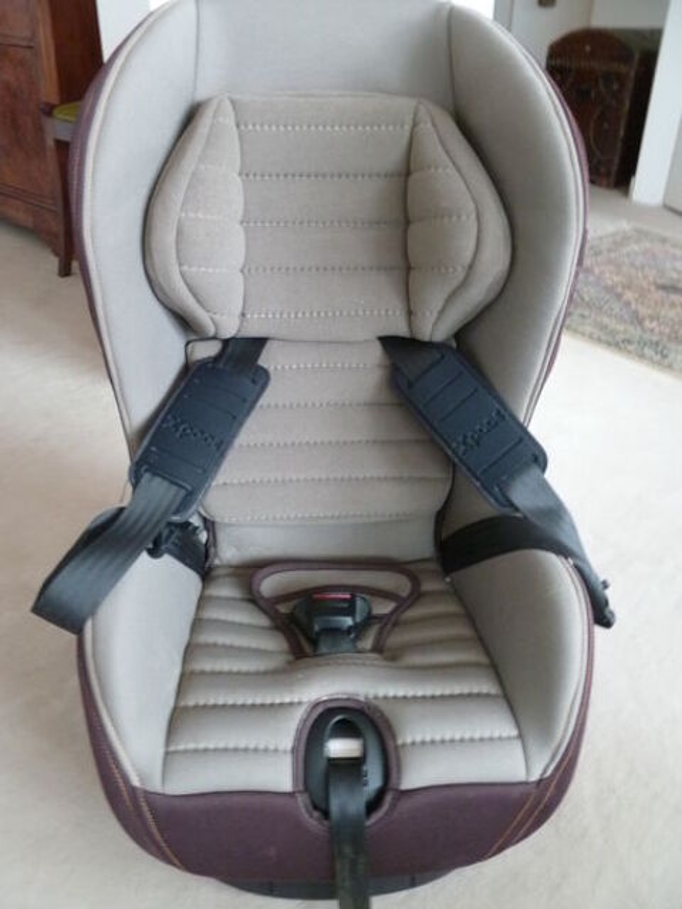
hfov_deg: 49.7
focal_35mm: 28
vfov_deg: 63.4
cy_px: 454
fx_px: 736
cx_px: 341
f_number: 3.3
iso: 400
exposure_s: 1/6
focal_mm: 5
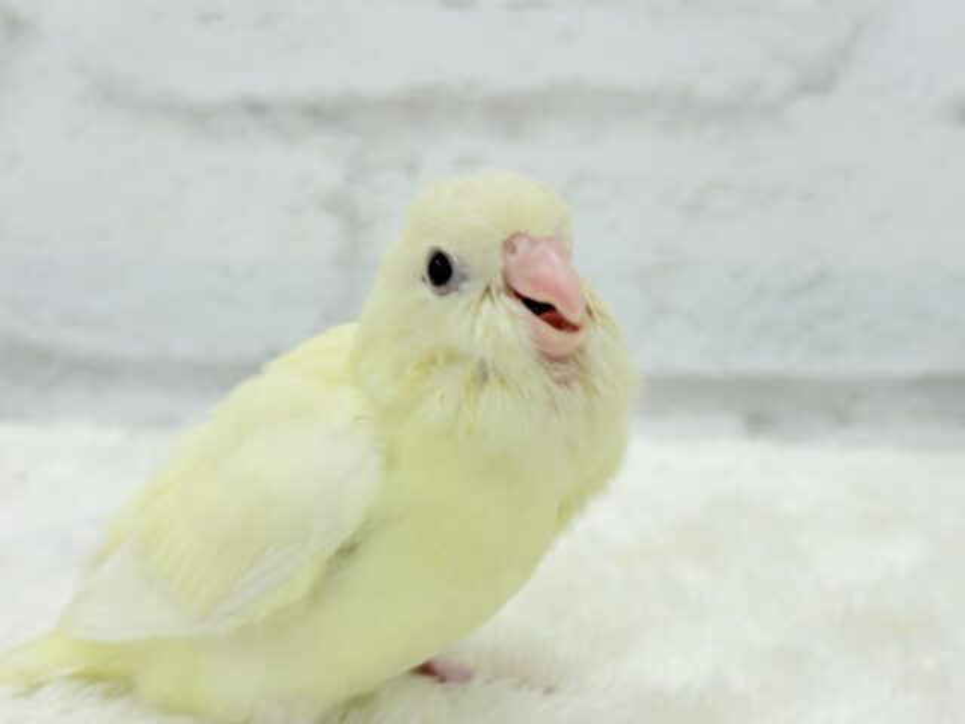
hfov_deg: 36.8
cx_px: 482
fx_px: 1450
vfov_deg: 28.0
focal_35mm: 52
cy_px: 362
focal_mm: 5.96
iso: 32
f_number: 1.6
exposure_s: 1/50
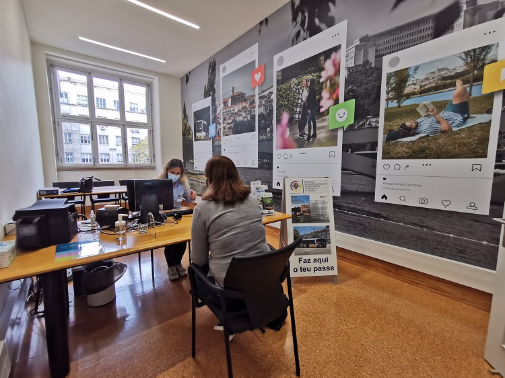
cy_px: 189
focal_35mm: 16
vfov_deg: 78.1
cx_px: 252
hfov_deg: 94.5
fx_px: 233
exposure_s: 1/100
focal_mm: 2.35
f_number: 2.2
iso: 125
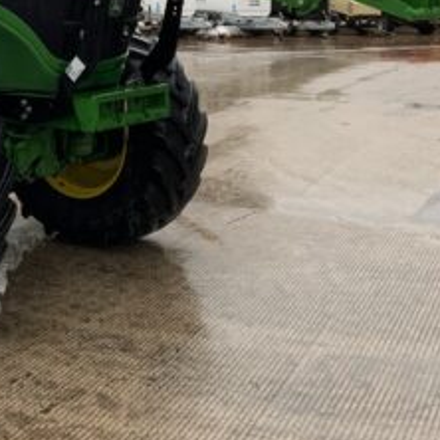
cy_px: -22
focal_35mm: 74
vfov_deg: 22.3
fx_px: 1064
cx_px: 34
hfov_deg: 22.7
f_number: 1.8
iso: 40
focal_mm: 3
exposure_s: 1/122
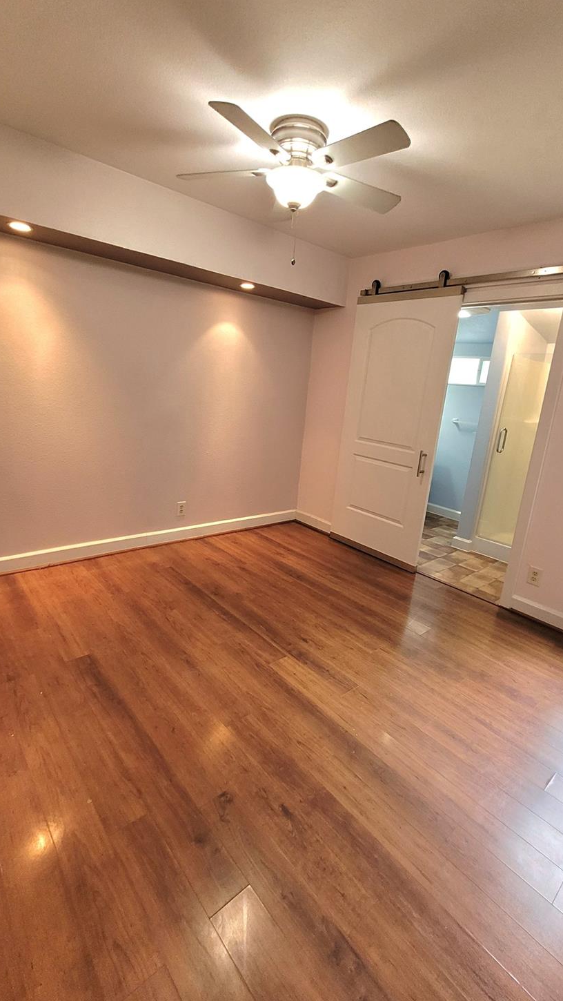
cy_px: 483
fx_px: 398
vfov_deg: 103.0
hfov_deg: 70.5
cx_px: 279
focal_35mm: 15
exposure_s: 1/60.2
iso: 200
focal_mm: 1.74
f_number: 2.2
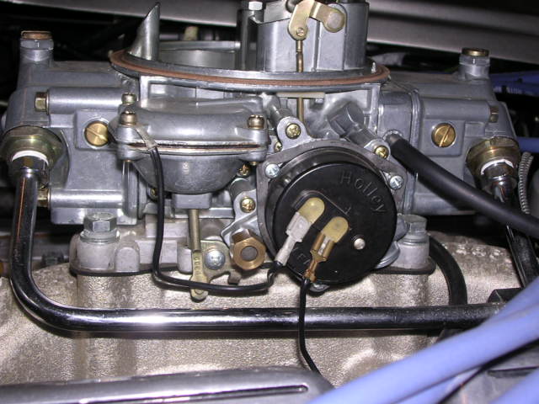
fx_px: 872
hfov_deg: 34.3
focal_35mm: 56
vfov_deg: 26.1
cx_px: 270
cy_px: 202
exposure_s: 1/60.1
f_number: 3.3
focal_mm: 8.5
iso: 100
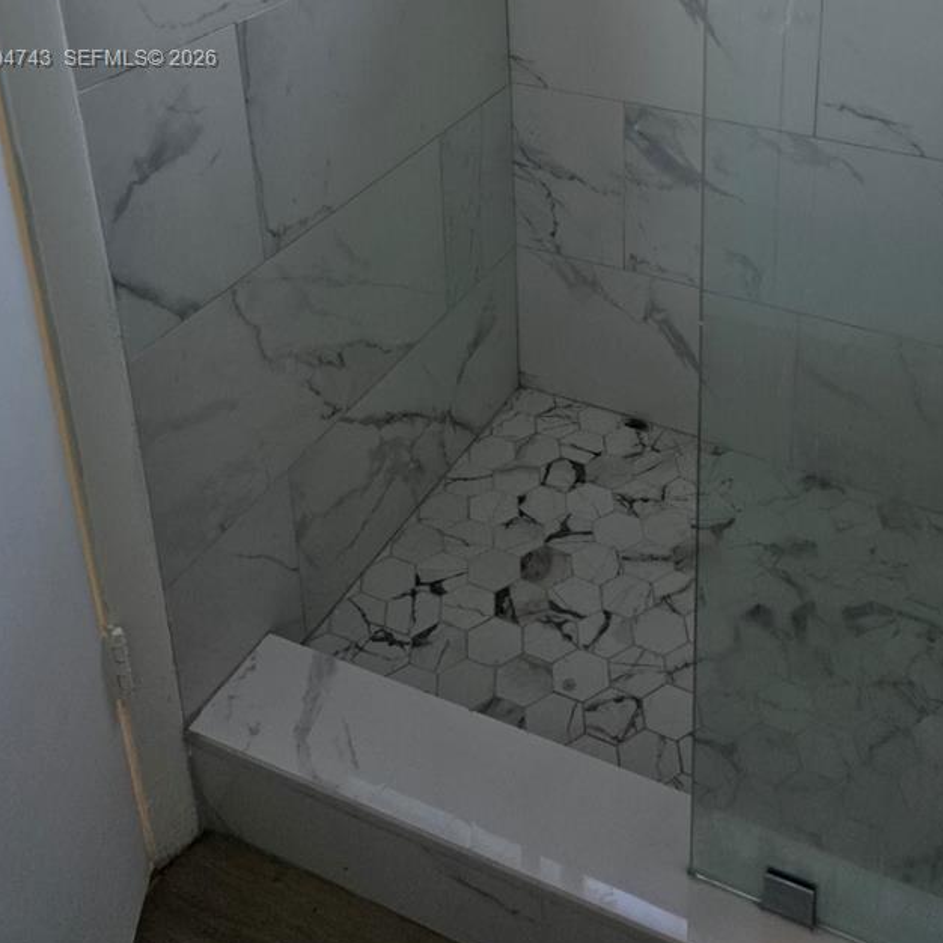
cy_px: 60
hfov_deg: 42.4
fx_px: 1202
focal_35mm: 39
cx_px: 616
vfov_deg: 39.2
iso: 125
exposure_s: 1/120
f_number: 1.7
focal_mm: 6.3
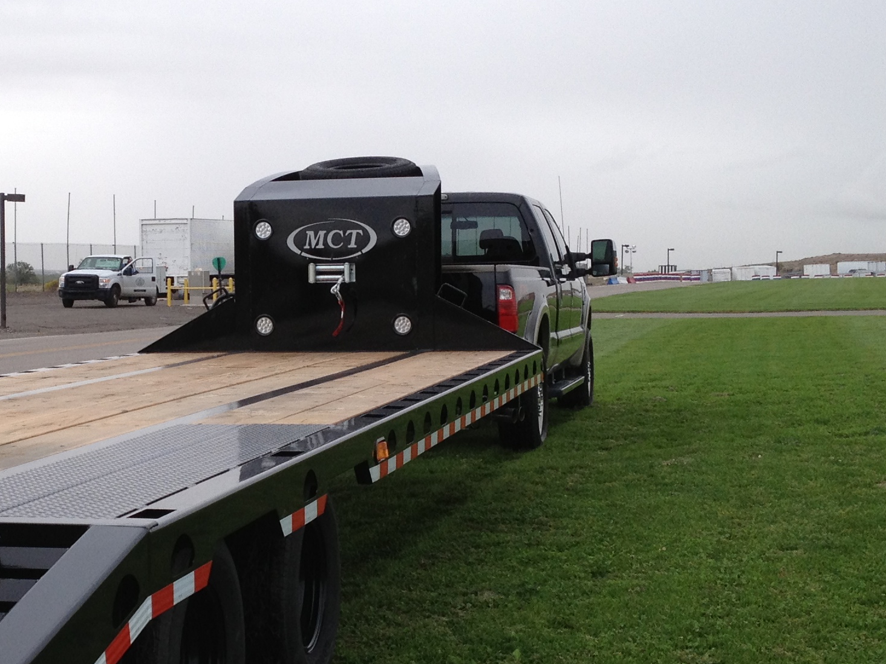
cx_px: 178
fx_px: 1996
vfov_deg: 18.9
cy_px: 409
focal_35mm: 78
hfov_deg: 24.6
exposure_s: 1/606
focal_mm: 4.28
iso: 50
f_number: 2.4
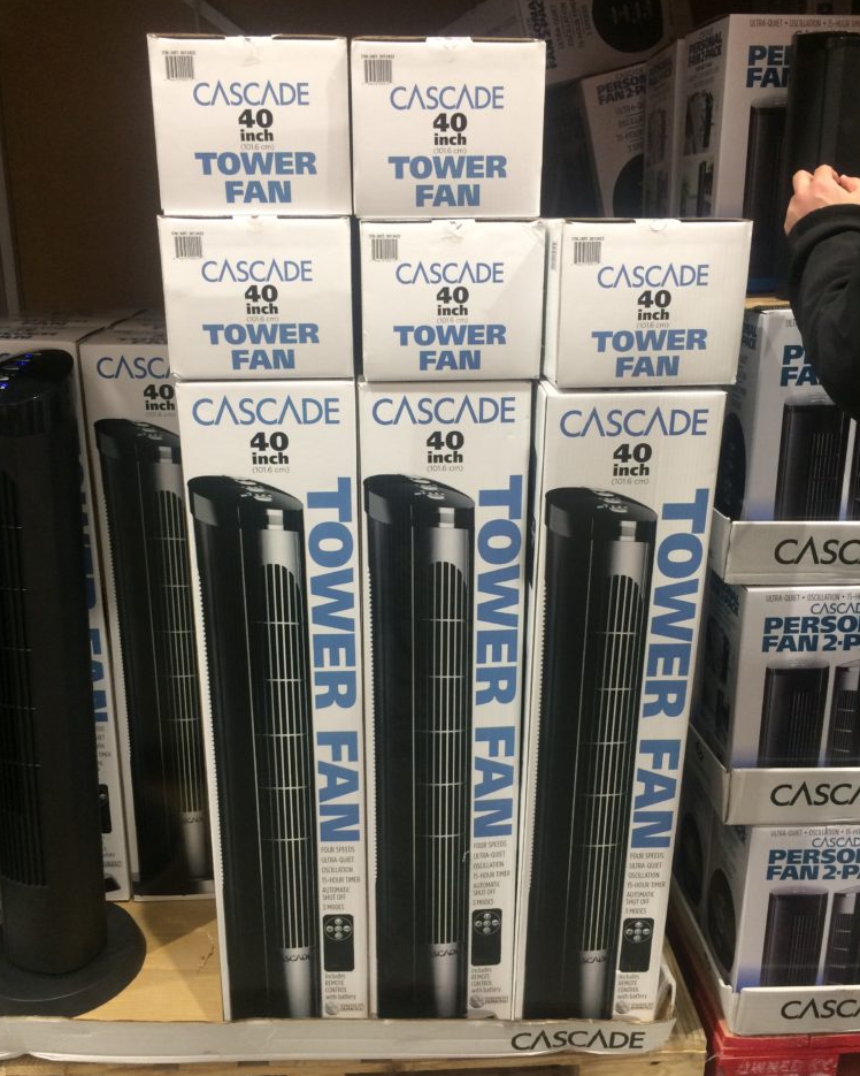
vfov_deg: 57.2
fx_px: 986
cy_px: 549
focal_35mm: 31
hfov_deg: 47.1
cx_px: 429
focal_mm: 4.15
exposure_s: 1/33
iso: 160
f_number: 2.2
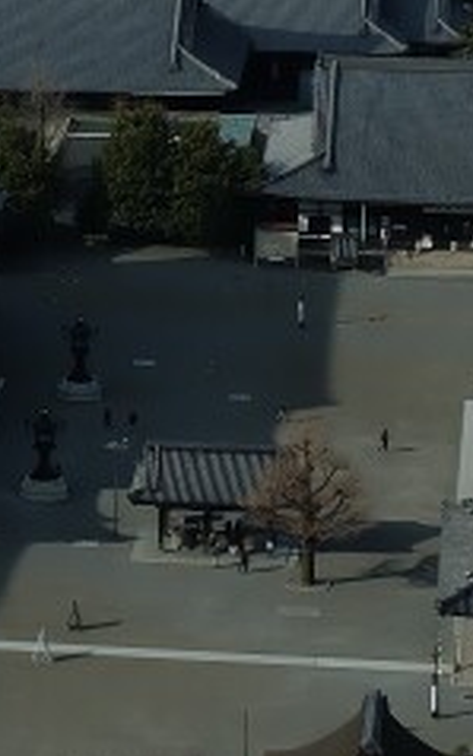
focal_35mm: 257
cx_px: -324
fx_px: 5294
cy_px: 427
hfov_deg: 5.1
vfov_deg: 8.2
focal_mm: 50
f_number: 13
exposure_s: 1/450
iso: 400
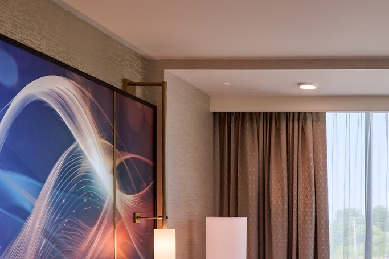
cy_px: 303
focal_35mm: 57
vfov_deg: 22.1
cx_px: 415
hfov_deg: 31.6
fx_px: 616
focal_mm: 19
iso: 64
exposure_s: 1/6
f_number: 8
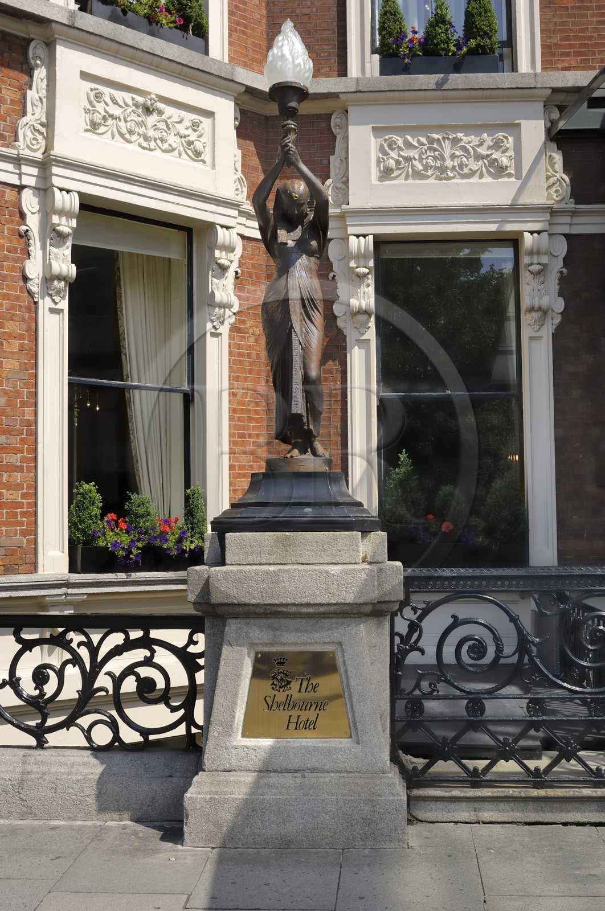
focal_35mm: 42
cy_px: 456
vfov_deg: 46.5
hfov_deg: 31.8
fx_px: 1062
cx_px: 302
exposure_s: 1/160
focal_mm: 28
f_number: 8.5
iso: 100
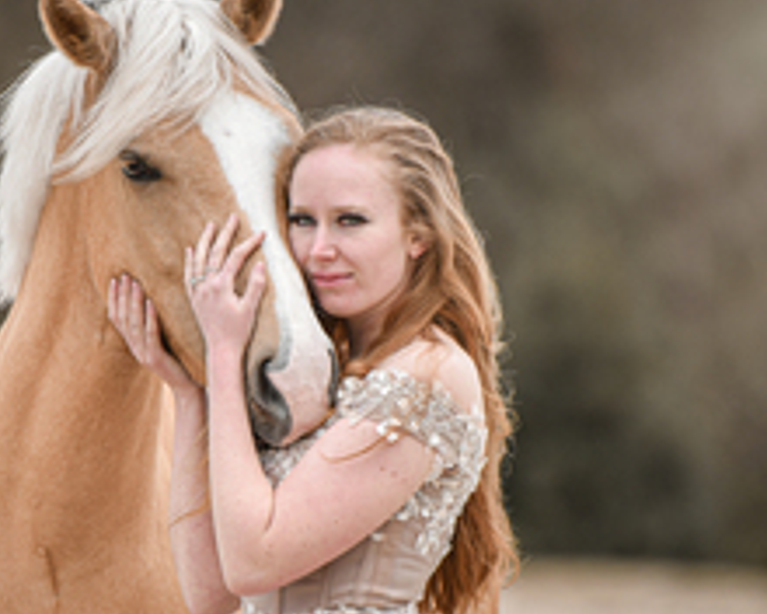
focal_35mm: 393
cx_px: 251
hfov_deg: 4.9
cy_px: 455
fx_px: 8921
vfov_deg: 3.9
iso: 100
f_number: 2.8
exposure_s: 1/1000
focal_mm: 200
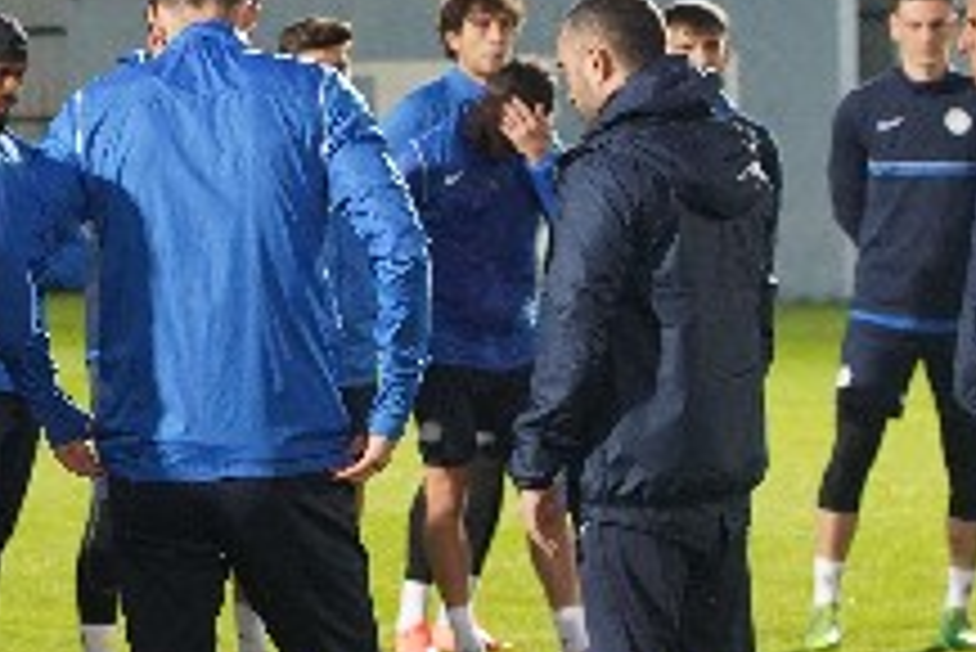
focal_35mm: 216
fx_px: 5860
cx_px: -9
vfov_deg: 6.4
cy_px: 286
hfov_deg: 9.5
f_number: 4.5
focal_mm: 70
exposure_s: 1/160
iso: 5000
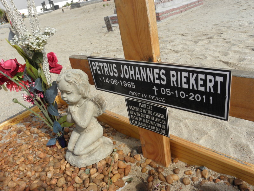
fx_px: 198
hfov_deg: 65.3
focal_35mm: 27
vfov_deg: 51.4
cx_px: 127
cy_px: 96
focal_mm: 4.83
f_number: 5.6
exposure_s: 1/320
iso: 64
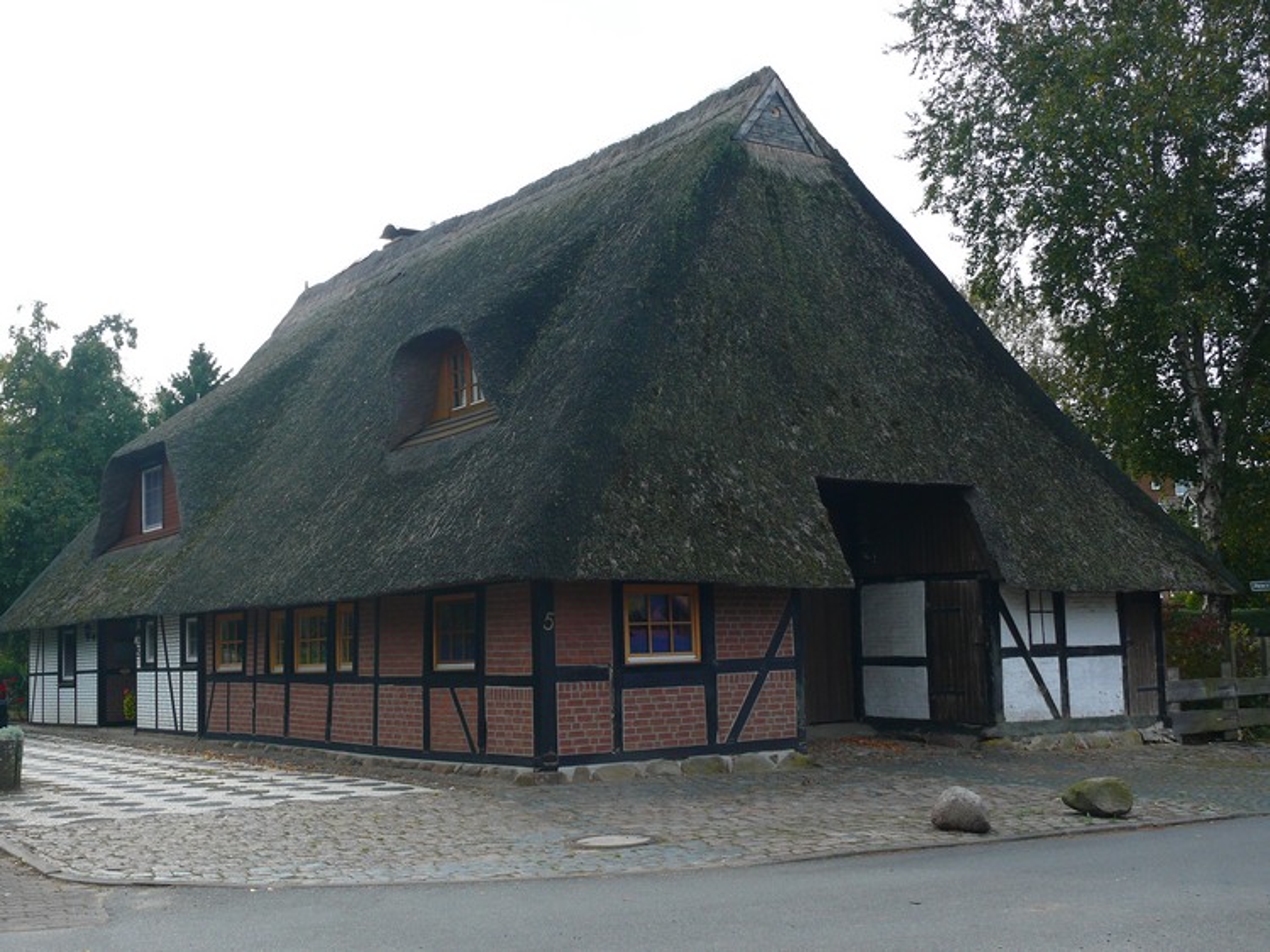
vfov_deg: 33.6
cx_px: 635
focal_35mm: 43
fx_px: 1577
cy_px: 476
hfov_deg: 43.9
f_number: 4
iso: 100
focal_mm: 9
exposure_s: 1/125
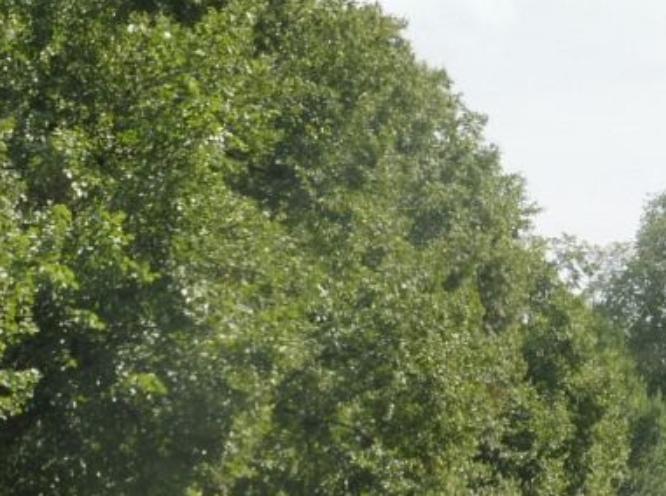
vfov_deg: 7.8
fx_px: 3609
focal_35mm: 188
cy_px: 467
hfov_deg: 10.5
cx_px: 206
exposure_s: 1/200
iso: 100
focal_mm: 12.5
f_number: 6.3
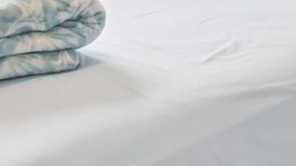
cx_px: 291
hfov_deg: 25.9
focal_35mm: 78
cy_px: -128
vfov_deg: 13.9
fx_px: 612
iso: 400
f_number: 8
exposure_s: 1/30
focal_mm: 15
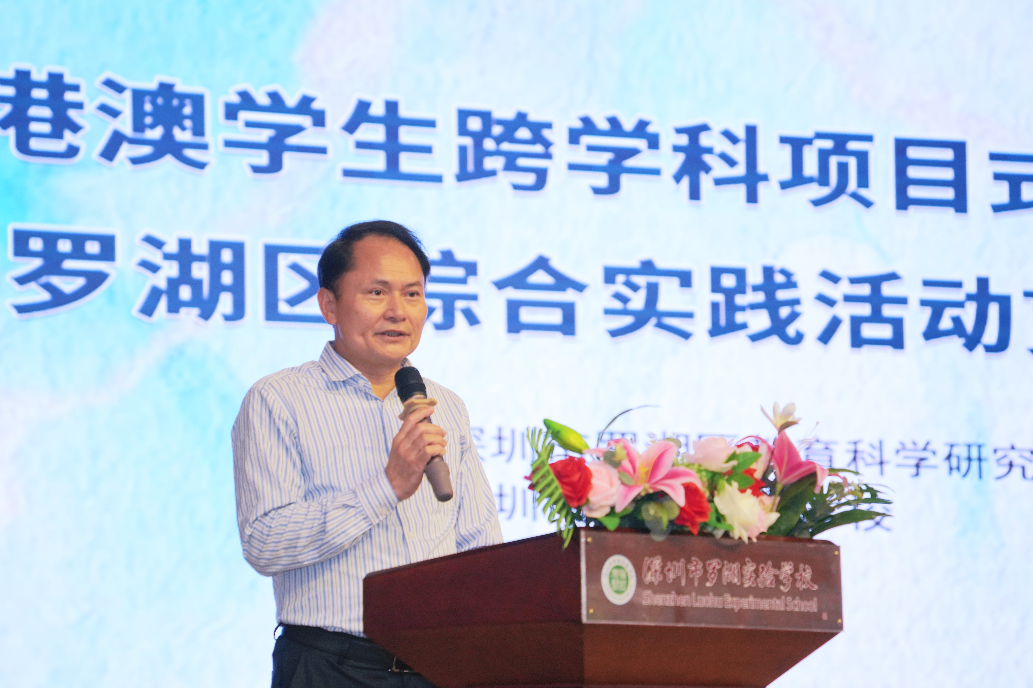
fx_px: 3701
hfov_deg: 15.9
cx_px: 515
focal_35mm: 129
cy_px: 346
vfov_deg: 10.6
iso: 1250
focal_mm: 128
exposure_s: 1/160
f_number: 5
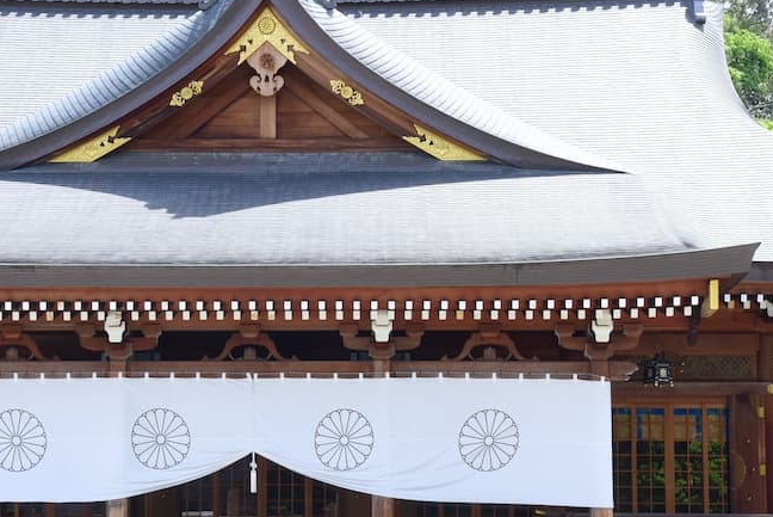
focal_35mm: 108
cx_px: 268
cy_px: 306
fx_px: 2320
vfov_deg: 12.7
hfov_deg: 18.9
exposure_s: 1/250
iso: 1600
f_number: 16
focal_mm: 70
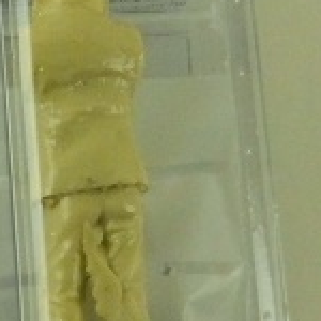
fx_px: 1186
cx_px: -233
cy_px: 133
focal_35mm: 113
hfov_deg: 13.9
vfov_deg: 15.4
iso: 1250
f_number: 4
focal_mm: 5.7
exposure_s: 1/200
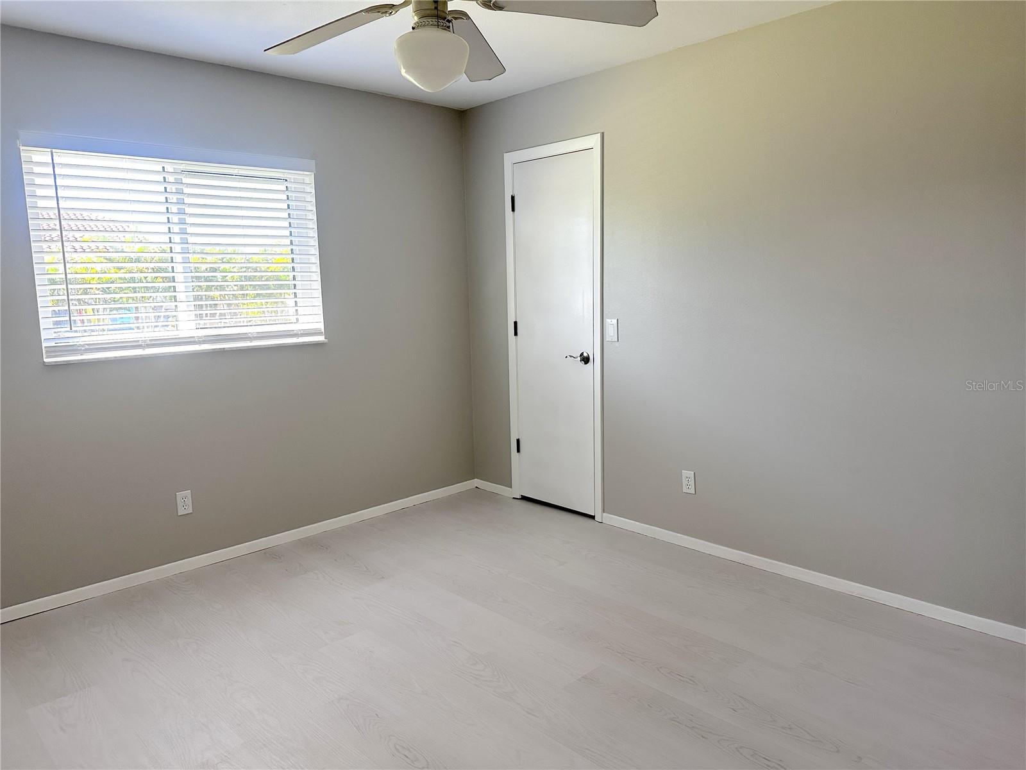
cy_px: 385
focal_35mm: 24
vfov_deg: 56.8
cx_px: 513
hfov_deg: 71.6
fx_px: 711
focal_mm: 6.86
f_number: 1.78
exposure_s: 1/121
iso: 200
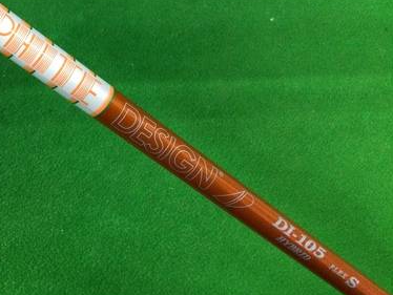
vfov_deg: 26.9
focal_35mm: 53
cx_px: 59
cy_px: 52
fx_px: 602
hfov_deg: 34.6
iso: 125
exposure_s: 1/30
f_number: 2.4
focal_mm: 3.3
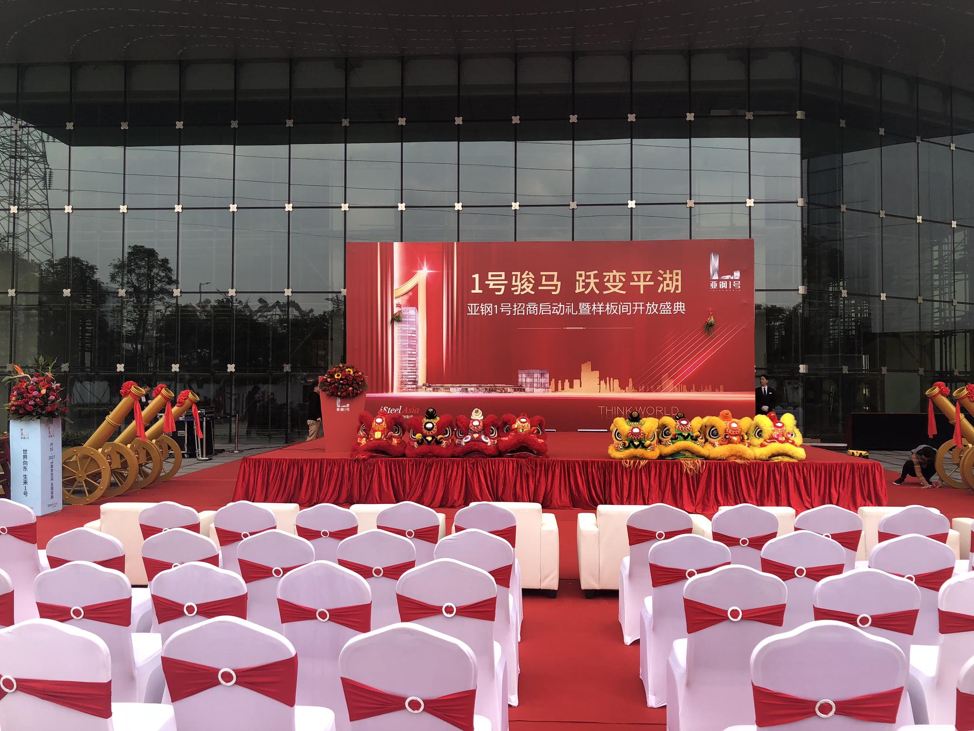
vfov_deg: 49.7
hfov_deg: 63.4
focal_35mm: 28
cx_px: 487
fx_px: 788
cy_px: 366
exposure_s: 1/120
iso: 32
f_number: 1.8
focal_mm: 4
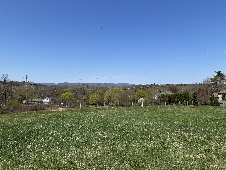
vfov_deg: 53.1
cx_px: 113
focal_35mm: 26
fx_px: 170
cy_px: 85
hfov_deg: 67.3
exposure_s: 1/4255
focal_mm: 5.96
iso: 50
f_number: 1.6
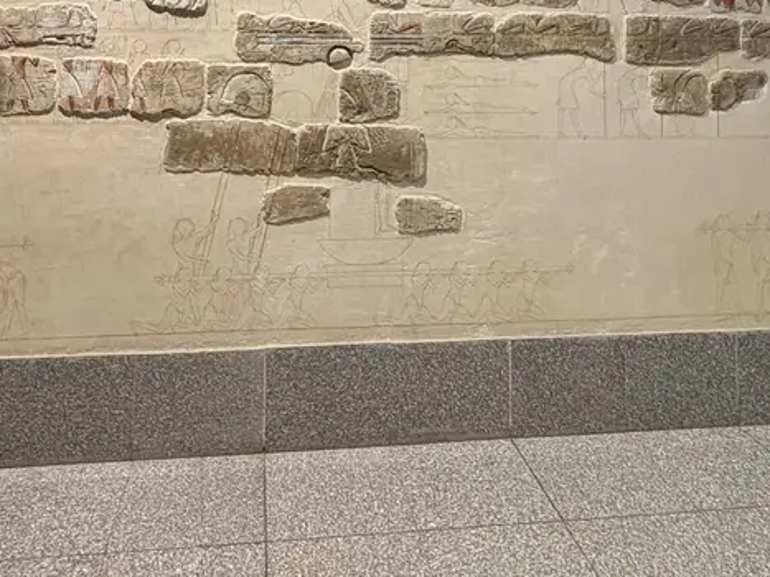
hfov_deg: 56.7
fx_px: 712
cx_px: 339
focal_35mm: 32
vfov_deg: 39.4
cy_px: 12
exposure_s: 1/50
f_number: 2.2
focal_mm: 2.22
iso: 200
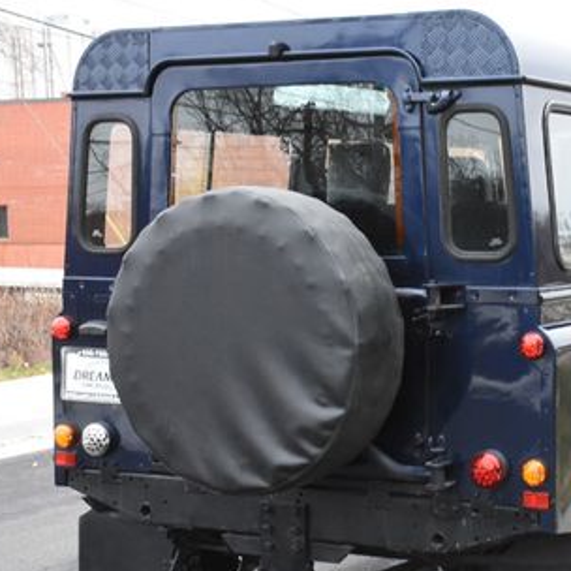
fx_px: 1605
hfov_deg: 19.9
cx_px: 483
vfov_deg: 20.2
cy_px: 327
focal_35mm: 86
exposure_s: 1/80
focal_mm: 32
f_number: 13
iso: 2000
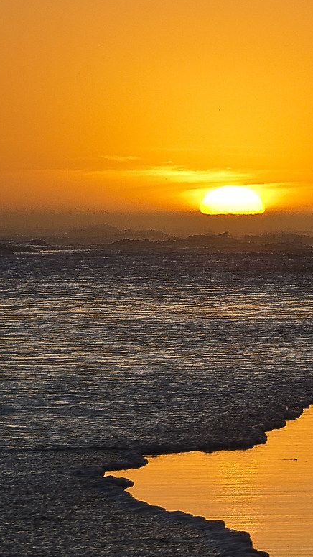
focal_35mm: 437
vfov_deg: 4.9
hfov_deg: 2.8
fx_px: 6447
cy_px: 516
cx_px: 304
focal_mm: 90
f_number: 11
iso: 100
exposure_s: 1/200
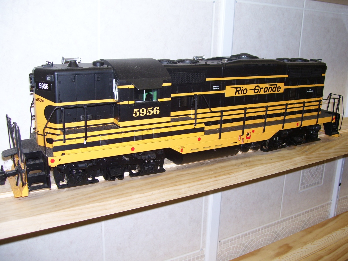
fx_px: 372
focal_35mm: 37
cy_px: 130
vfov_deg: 38.7
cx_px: 174
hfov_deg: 50.1
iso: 80
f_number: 2.7
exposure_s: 1/60
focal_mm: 6
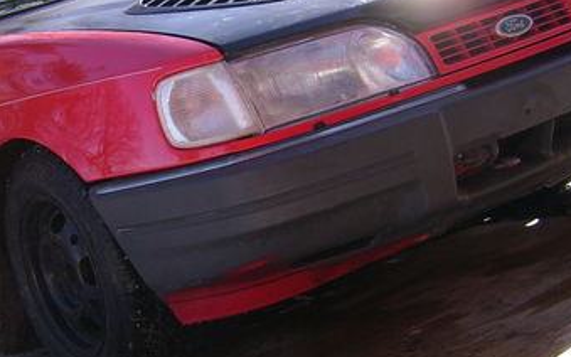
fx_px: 1089
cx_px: 185
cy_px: 153
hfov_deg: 29.1
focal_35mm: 70
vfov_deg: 18.6
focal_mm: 5.95
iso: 50
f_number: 2.8
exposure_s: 1/458
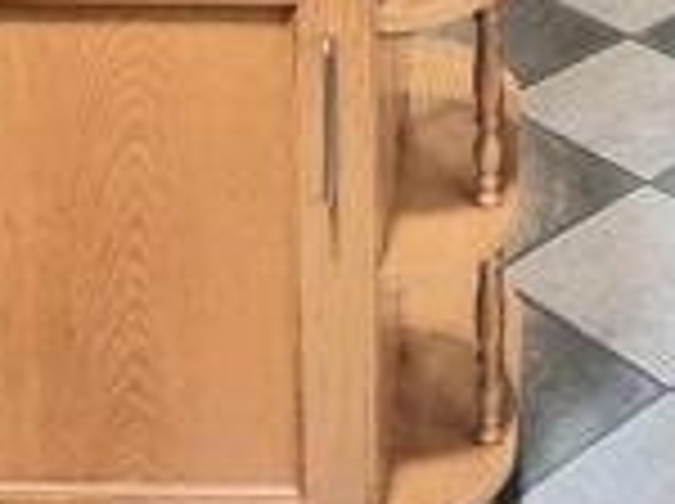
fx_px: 1733
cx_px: 472
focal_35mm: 89
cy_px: -729
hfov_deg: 21.9
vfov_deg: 12.6
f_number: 2.2
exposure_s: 1/50
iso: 250
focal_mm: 2.2
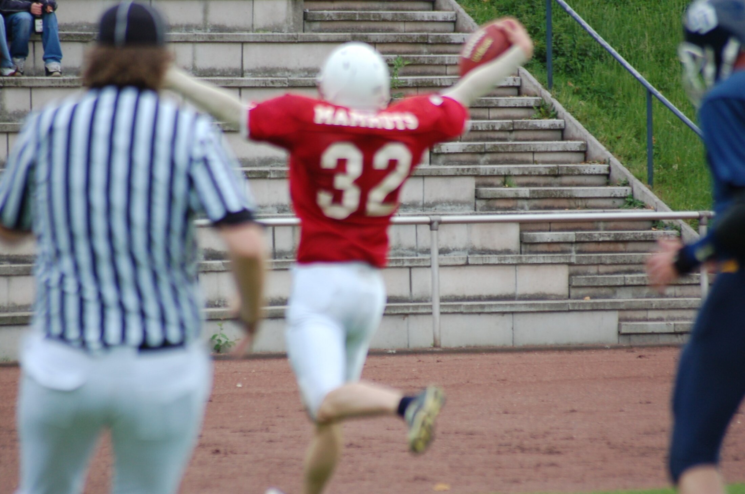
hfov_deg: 5.1
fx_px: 8365
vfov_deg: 3.4
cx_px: 372
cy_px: 247
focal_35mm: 405
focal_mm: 270
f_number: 5.6
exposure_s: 1/500
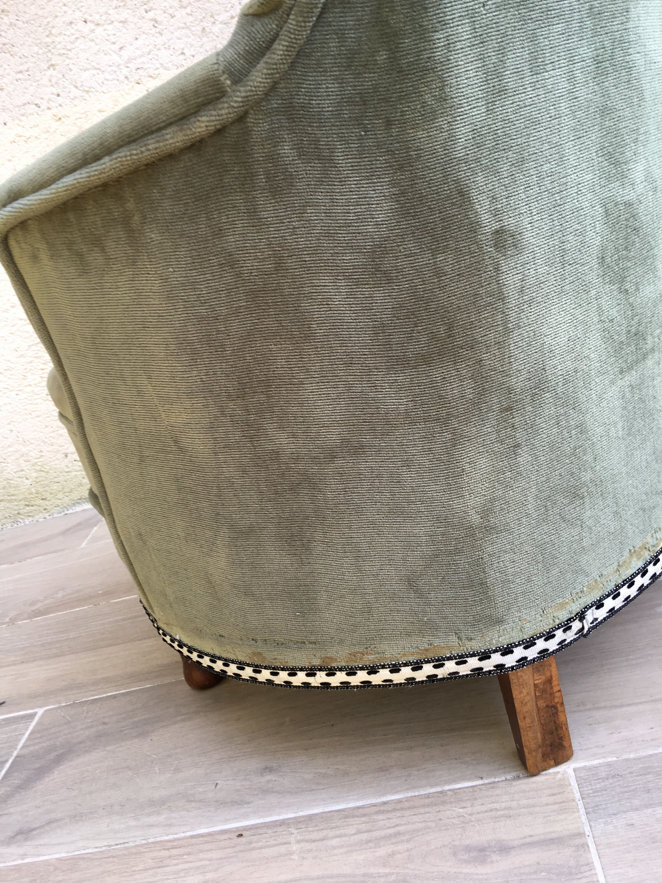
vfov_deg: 61.7
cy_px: 442
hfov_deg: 48.2
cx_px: 331
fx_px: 739
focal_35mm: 29
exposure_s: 1/50
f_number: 2.2
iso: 25
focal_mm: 4.15
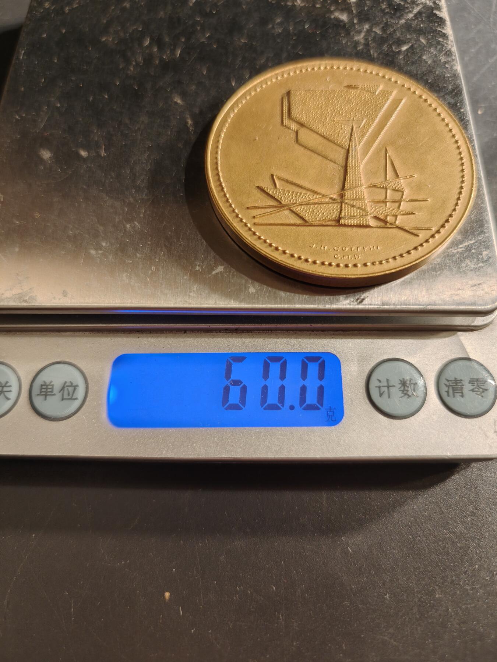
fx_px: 440
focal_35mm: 23
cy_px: 331
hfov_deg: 58.9
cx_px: 248
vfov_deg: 73.9
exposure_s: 1/117
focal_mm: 6.06
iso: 250
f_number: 1.6
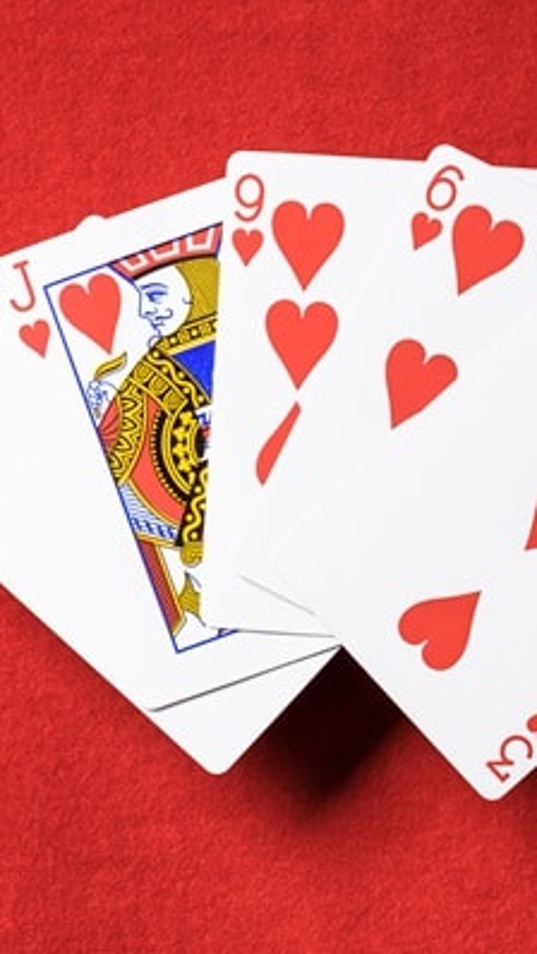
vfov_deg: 13.0
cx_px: 374
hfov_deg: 7.3
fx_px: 4200
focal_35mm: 166
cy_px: 477
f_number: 9
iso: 80
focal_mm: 105
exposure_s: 1/160
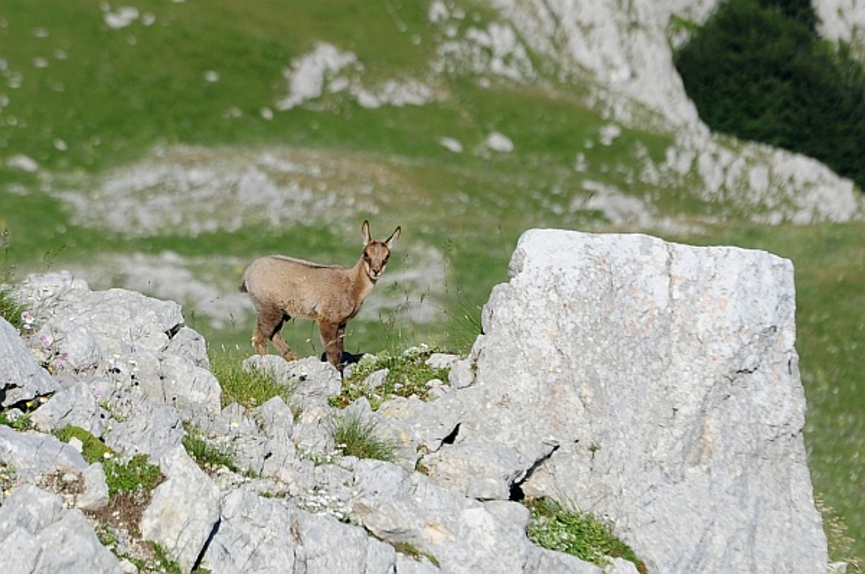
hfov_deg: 6.9
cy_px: 287
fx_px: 7197
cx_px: 432
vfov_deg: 4.6
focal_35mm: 300
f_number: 11
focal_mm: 300
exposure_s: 1/500
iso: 200
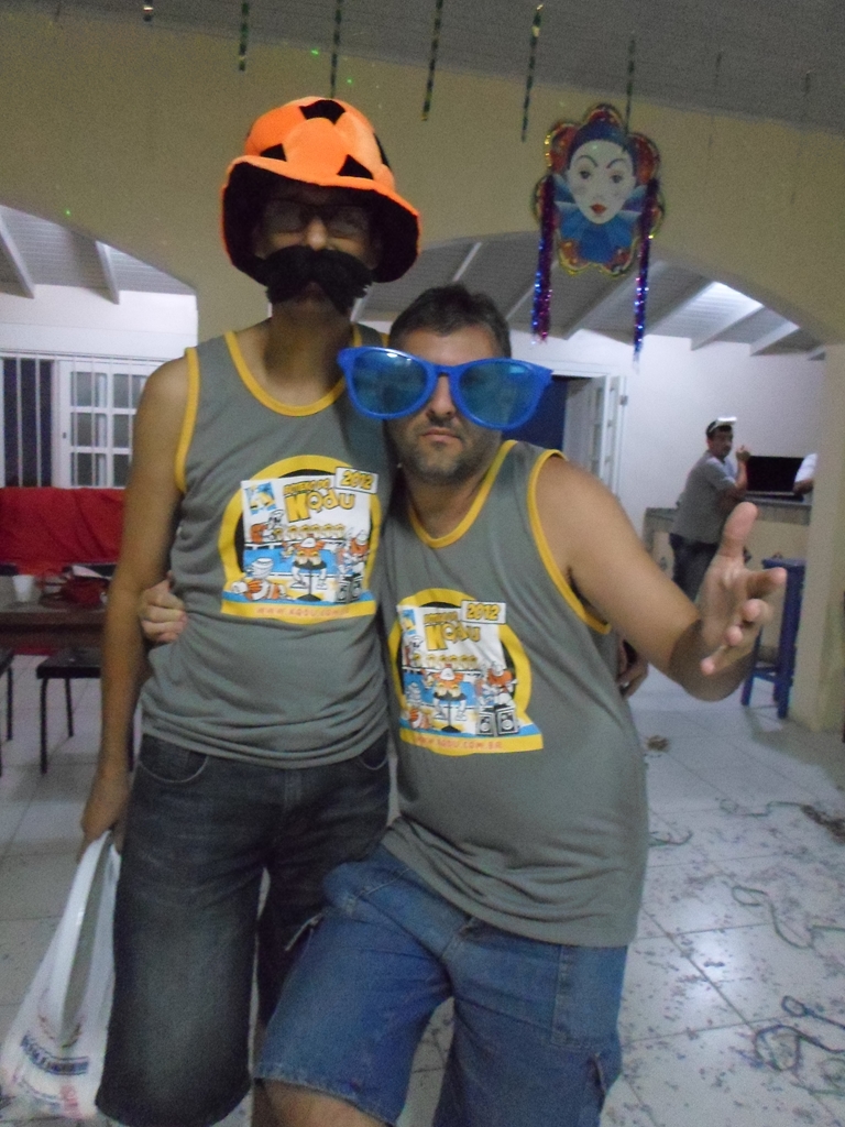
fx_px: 814
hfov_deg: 54.9
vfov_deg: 69.4
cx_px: 422
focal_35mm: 25
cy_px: 564
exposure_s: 1/45
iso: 800
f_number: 2.5
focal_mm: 4.5
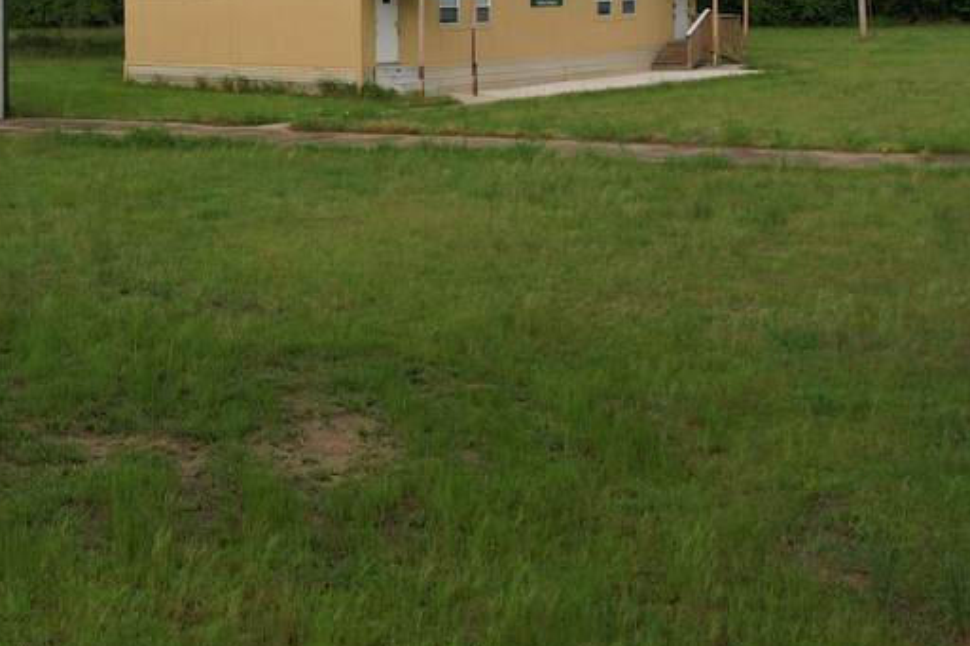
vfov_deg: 23.3
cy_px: -35
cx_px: 152
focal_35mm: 55
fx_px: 1481
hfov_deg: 34.8
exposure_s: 1/2000
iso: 100
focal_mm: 8.38
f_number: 2.8
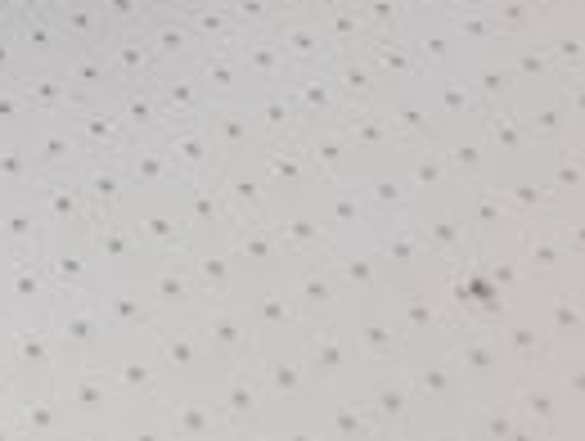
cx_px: -1660
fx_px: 3386
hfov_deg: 7.4
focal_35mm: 200
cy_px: -720
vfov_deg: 6.9
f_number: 1.5
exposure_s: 1/50
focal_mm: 4.3
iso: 400
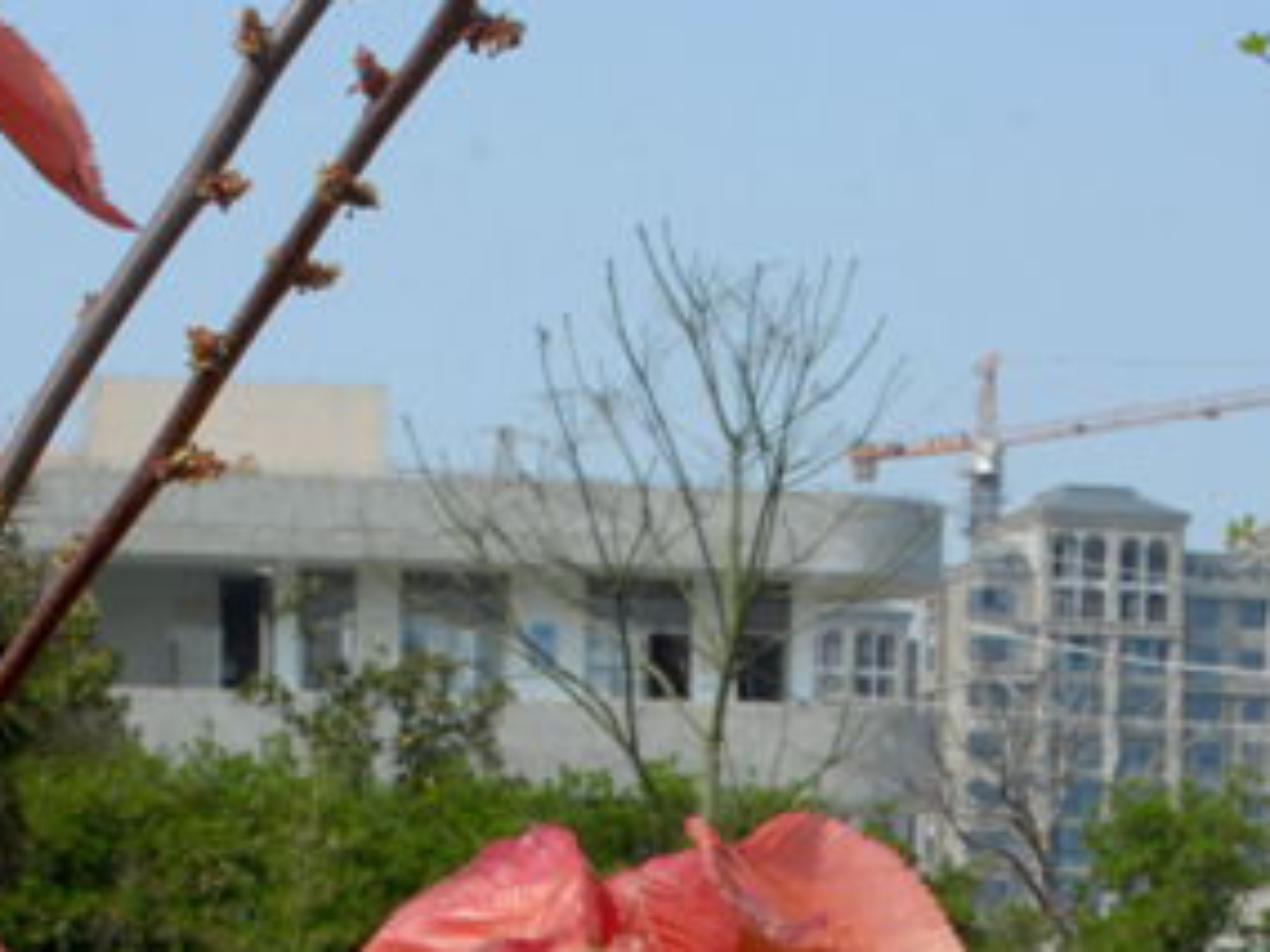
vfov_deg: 12.7
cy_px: 1079
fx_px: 4182
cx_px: 970
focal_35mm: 114
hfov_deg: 17.2
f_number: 16
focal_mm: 28
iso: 320
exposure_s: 1/80
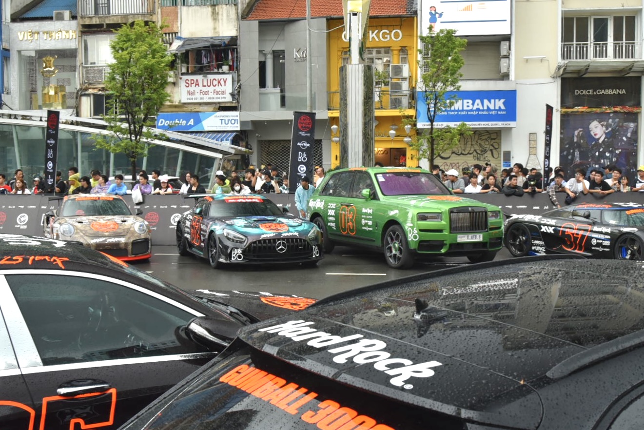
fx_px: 680
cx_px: 322
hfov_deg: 50.7
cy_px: 215
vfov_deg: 35.1
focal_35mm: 38
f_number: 4
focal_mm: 38
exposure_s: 1/200
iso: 1250
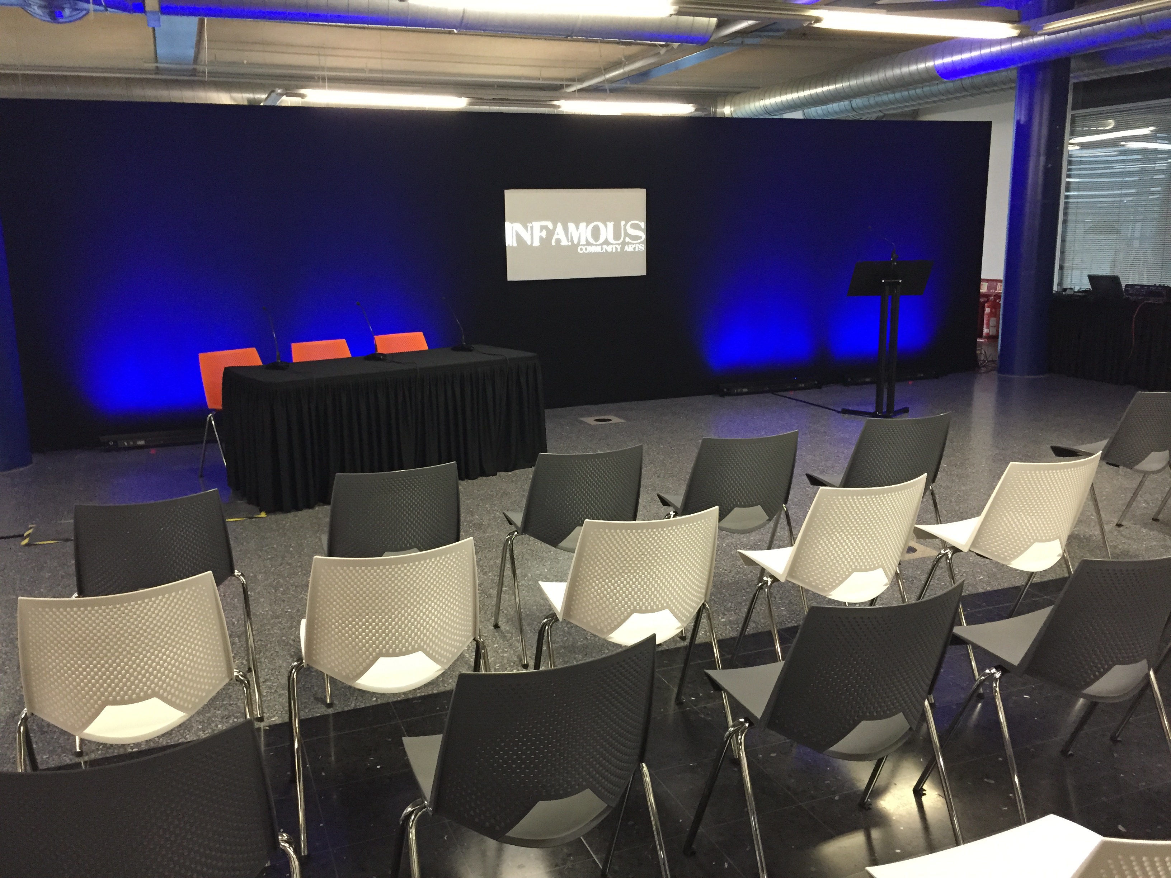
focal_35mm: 29
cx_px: 586
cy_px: 439
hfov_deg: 61.7
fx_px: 981
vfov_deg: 48.2
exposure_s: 1/30
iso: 250
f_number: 2.2
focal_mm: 4.15
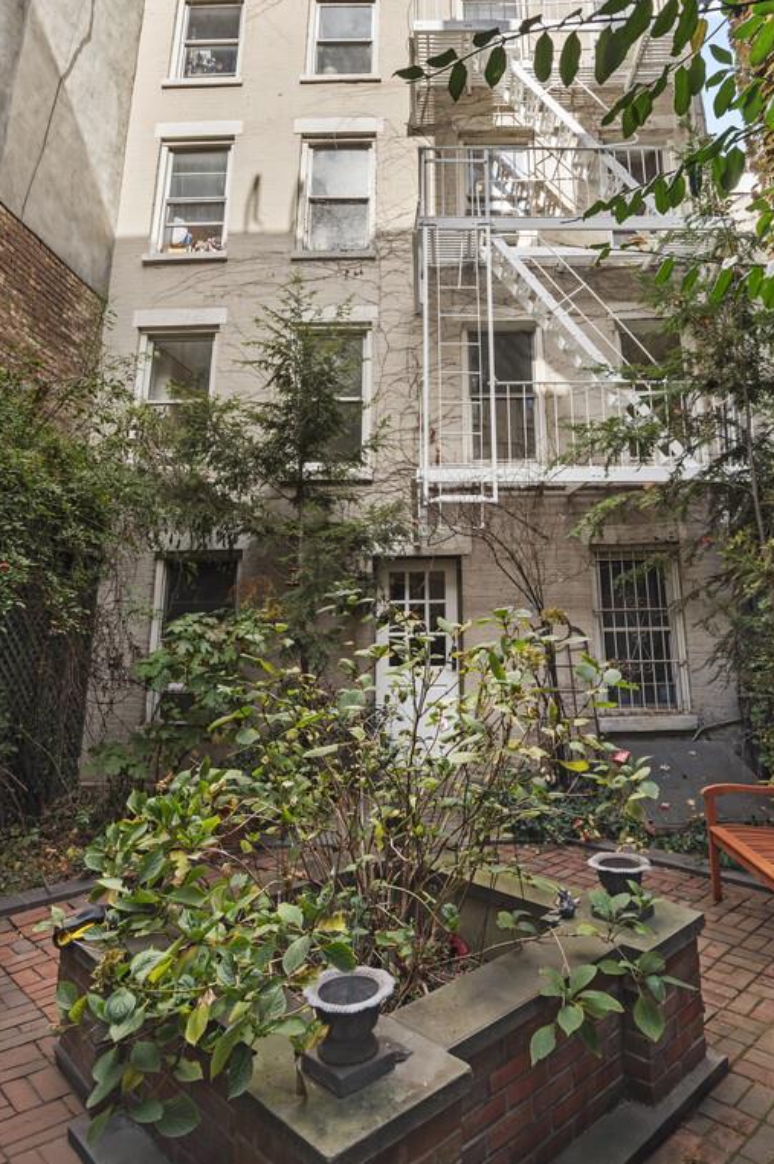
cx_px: 454
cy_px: 420
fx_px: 678
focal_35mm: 21
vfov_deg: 79.4
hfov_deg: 59.1
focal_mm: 16
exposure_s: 1/40
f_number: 10
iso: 400
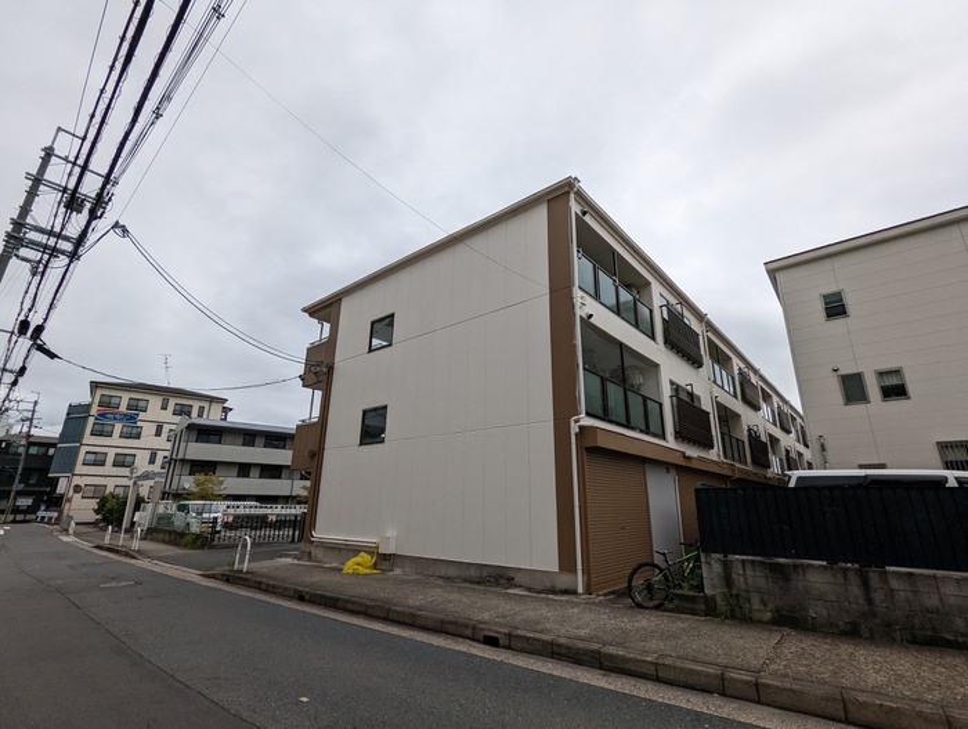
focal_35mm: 16
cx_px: 484
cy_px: 364
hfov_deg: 94.4
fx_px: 448
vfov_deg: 78.2
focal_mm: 2.35
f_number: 2.2
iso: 63
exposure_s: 1/376
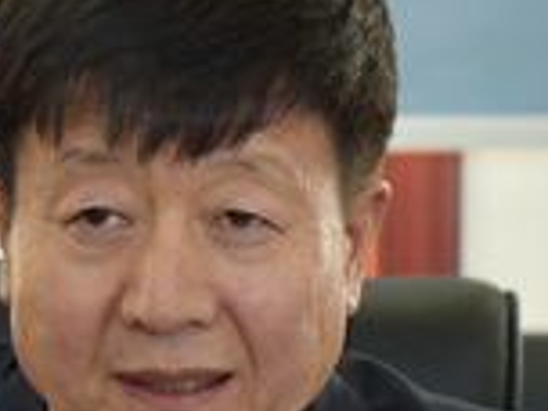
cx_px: 151
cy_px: 508
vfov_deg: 3.8
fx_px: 6142
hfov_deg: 5.1
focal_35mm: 388
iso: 400
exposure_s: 1/100
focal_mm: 85
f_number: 5
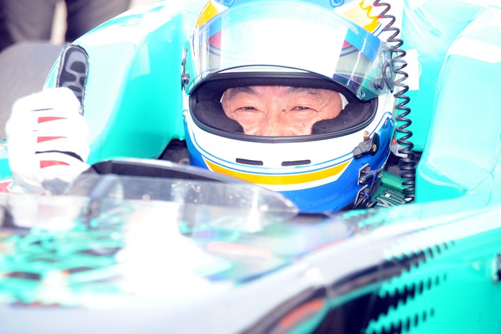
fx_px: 2783
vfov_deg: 6.9
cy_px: 167
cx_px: 250
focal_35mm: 200
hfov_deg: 10.3
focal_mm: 200
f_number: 6.7
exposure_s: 1/180
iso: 800
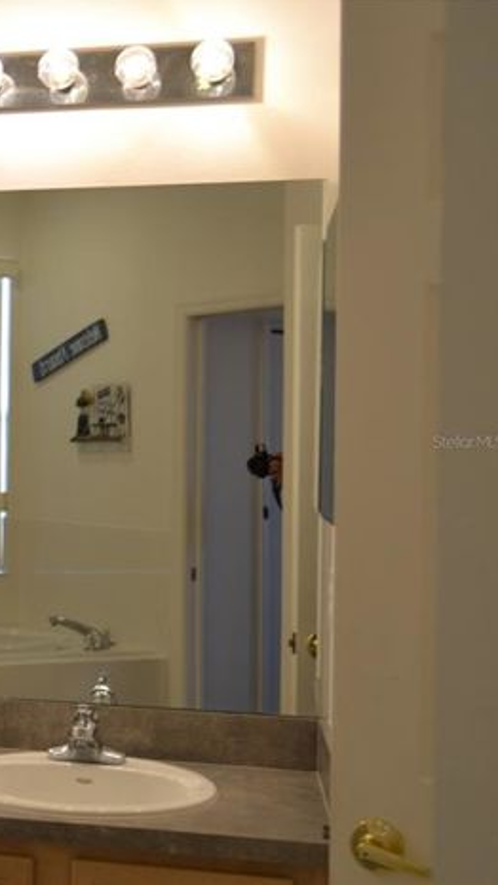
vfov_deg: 36.6
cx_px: -163
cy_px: 442
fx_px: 1339
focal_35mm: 57
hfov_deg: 19.3
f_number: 3.8
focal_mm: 24
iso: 400
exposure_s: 1/60
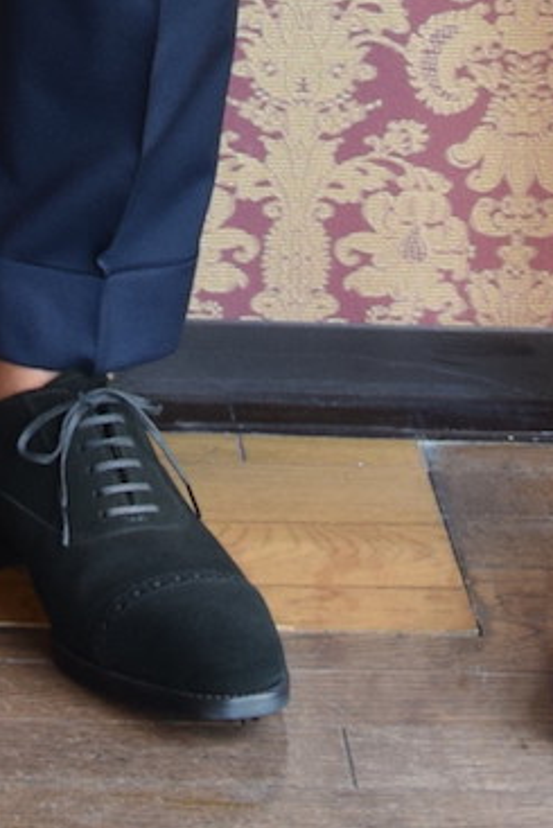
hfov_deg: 7.0
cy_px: -1338
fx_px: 4512
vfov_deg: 9.1
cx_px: -111
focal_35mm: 196
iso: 560
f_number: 5.6
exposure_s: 1/30
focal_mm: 20
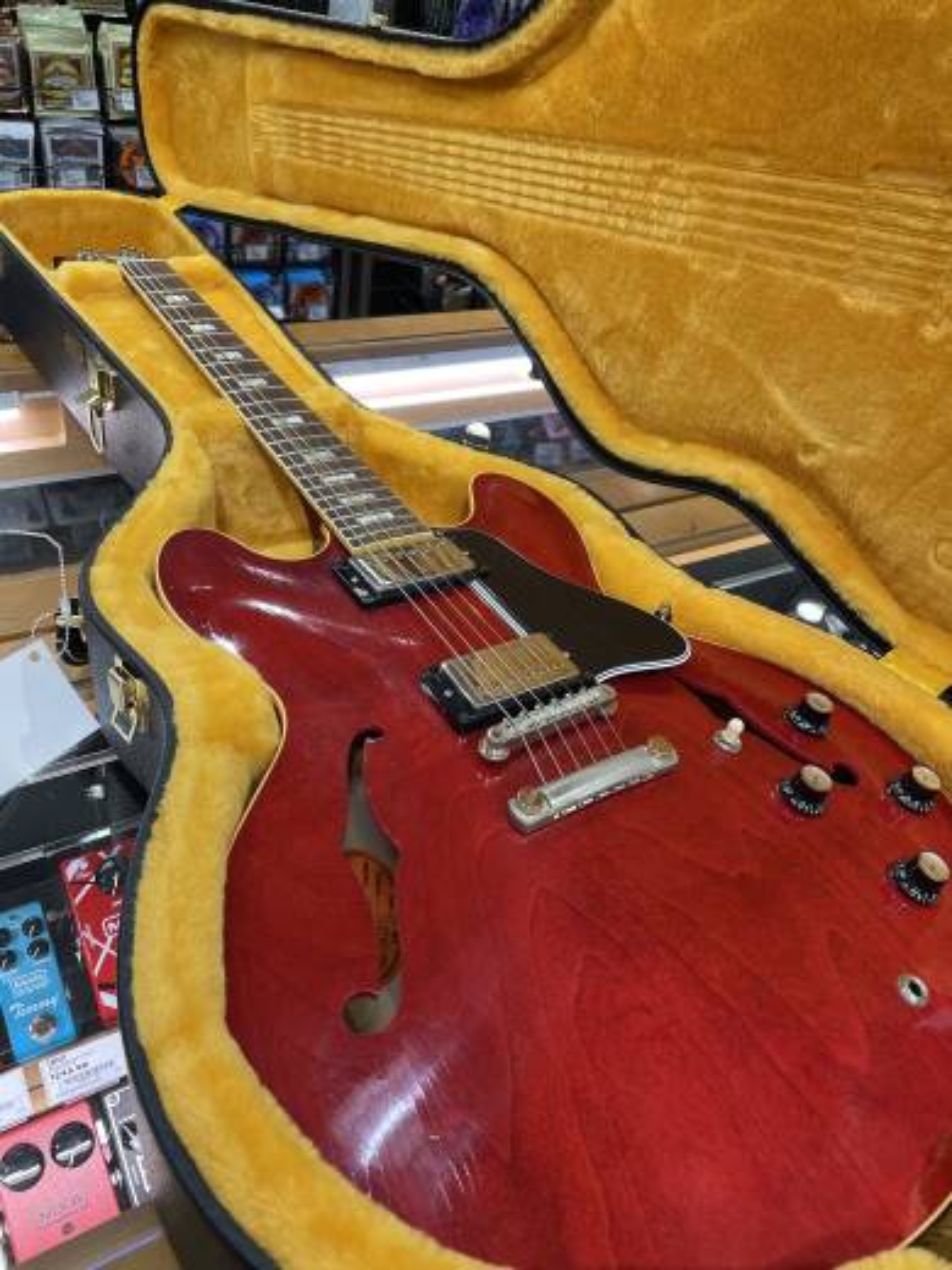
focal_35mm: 26
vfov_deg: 67.3
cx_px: 476
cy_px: 635
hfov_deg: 53.1
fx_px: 953
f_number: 1.6
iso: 125
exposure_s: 1/120
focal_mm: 4.2
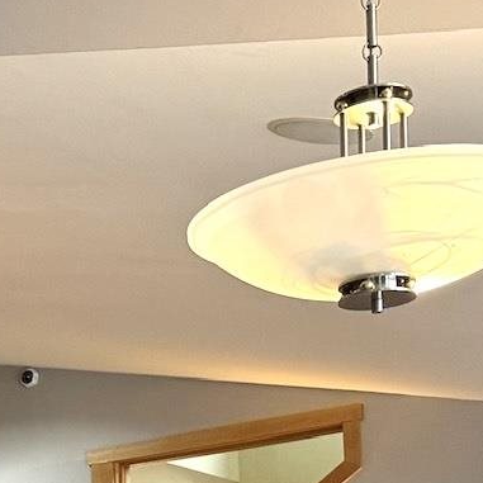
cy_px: 776
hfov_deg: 14.0
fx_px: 1800
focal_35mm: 114
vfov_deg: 14.1
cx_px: -319
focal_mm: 6.76
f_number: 1.78
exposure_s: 1/60
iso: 320
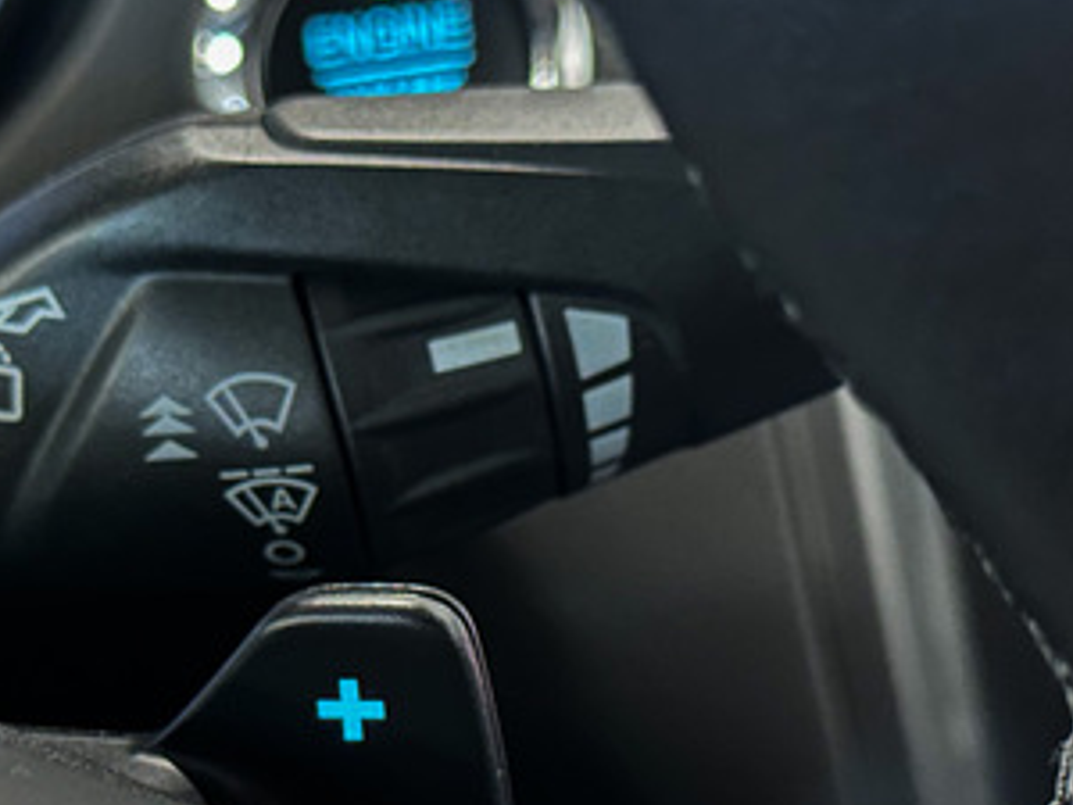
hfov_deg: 20.4
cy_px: 547
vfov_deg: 15.4
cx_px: 426
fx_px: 2976
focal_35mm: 96
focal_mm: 6.86
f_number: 1.78
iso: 800
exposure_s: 1/9
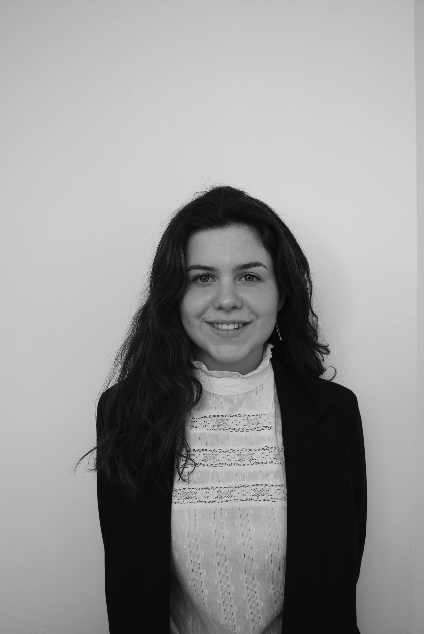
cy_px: 317
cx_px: 212
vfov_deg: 53.1
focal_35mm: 36
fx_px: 634
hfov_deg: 37.0
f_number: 4.5
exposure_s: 1/80
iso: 200
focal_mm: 24
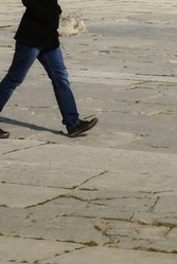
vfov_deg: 8.1
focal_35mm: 230
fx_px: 1694
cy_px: -432
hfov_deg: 5.9
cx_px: 315
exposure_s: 1/250
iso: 200
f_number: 16
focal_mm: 36
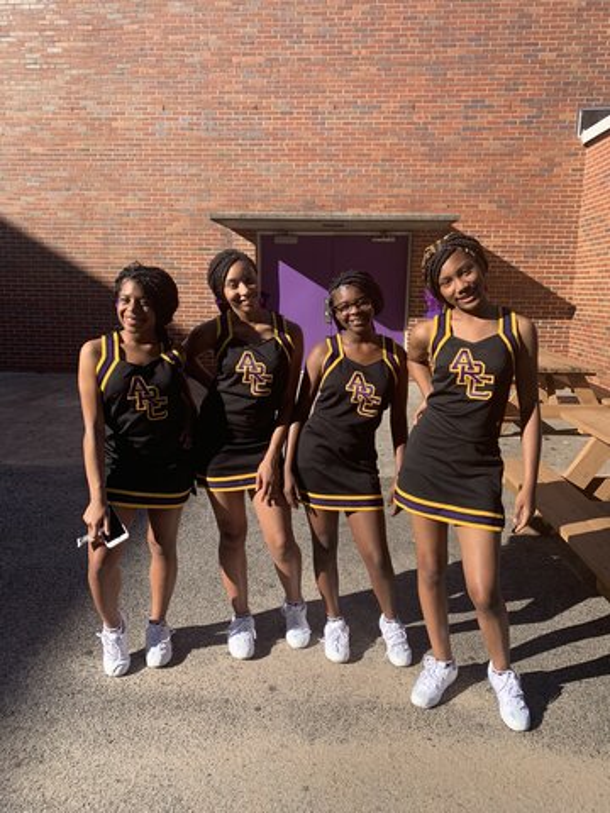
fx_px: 611
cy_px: 406
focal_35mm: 26
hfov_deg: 53.1
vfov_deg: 67.3
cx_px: 305
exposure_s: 1/945
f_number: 1.8
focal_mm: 4.25
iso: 25
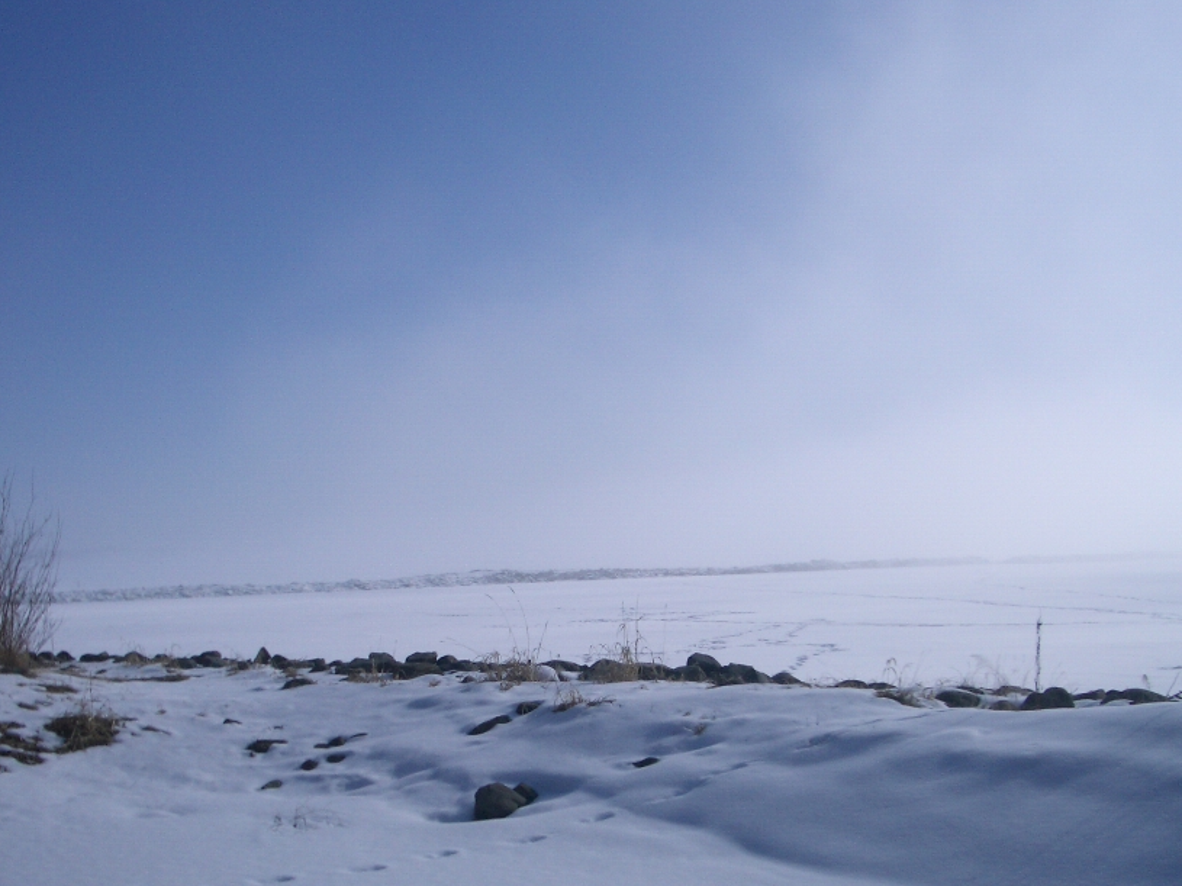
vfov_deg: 32.7
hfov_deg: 42.9
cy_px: 547
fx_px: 1502
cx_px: 553
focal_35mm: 44
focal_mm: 5.8
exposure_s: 1/1250
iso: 50
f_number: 4.3
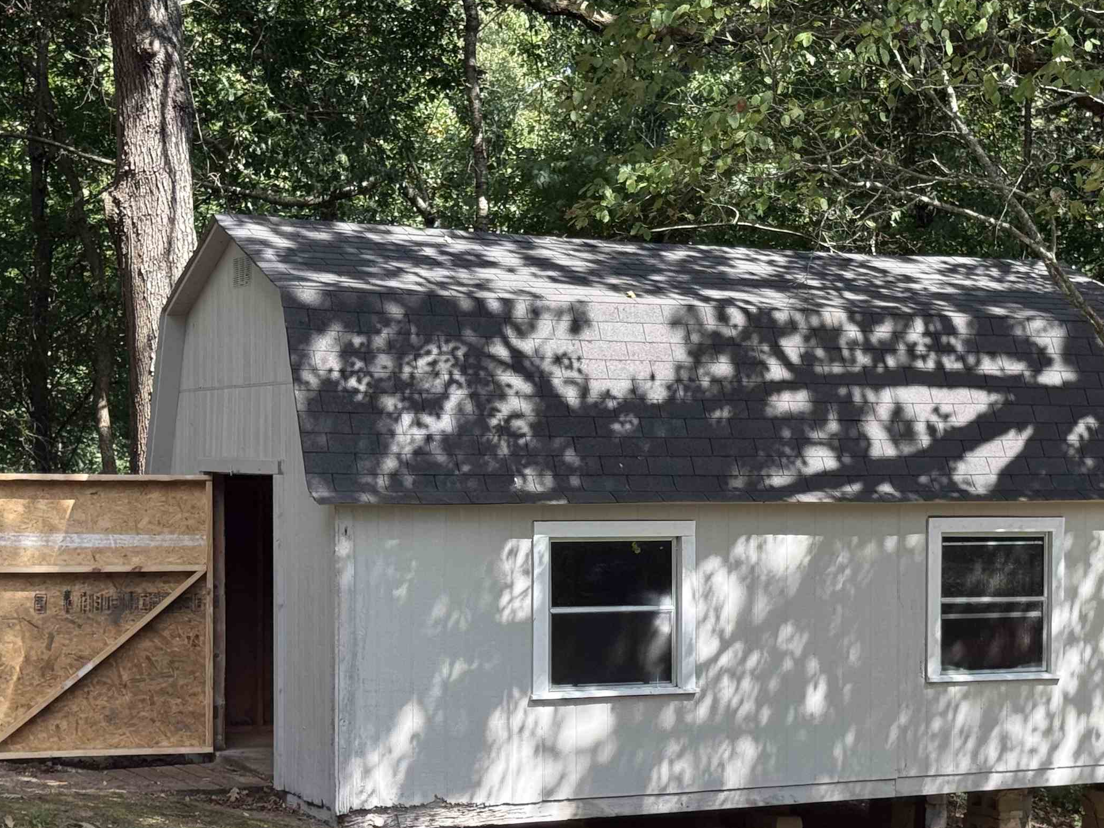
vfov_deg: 20.7
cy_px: 546
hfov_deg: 27.4
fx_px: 2265
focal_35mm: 71
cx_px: 644
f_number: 1.78
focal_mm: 6.76
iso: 64
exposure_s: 1/906
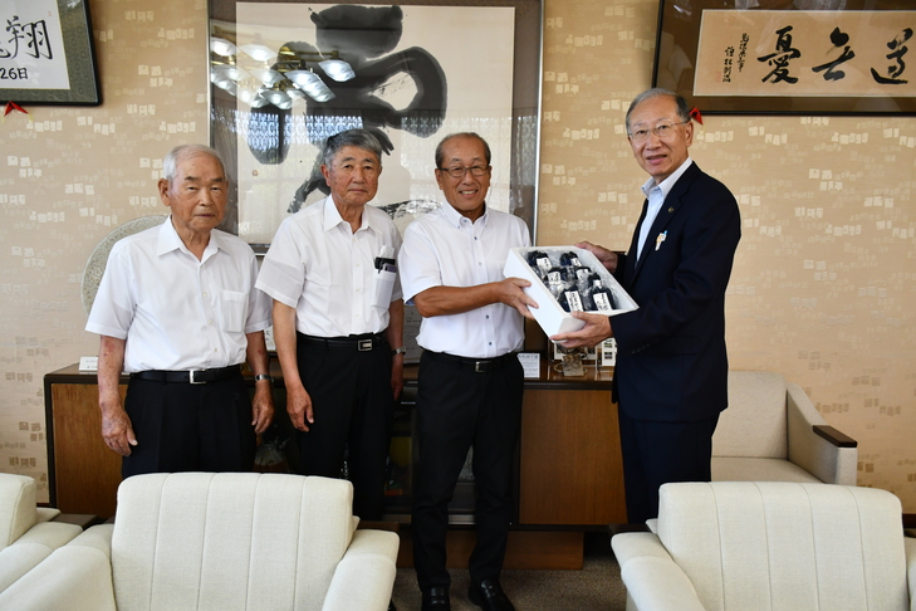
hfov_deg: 61.9
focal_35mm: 30
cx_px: 458
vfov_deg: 43.6
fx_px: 763
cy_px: 306
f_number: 3.5
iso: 800
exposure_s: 1/160
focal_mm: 20
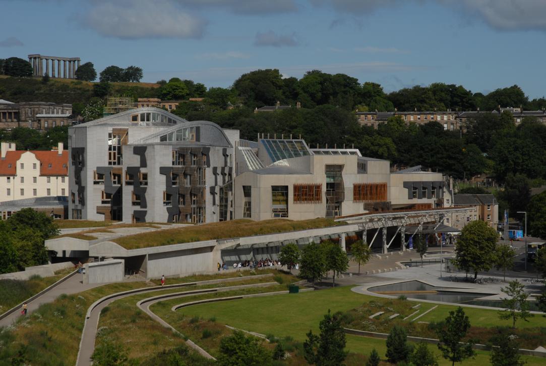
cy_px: 183
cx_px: 273
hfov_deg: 21.9
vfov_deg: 14.7
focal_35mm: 93
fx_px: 1412
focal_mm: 62
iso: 100
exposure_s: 1/320
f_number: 9
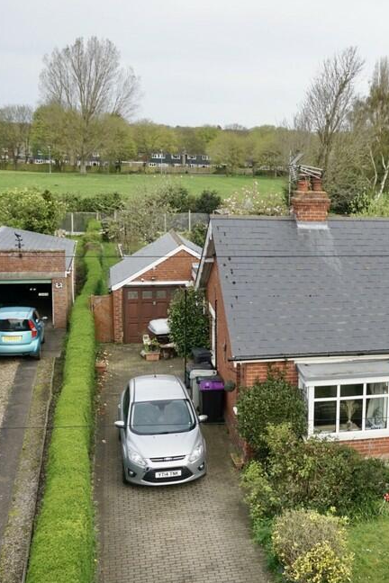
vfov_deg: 39.8
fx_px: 807
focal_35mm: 50
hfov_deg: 25.8
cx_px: 383
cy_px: 291
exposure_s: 1/640
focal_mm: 21
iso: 320
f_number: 6.3
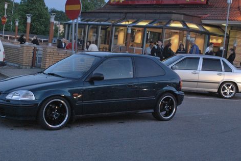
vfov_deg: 22.3
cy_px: 87
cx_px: 119
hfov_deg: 32.8
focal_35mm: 61
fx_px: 409
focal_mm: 30
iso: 800
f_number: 7.1
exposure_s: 1/25
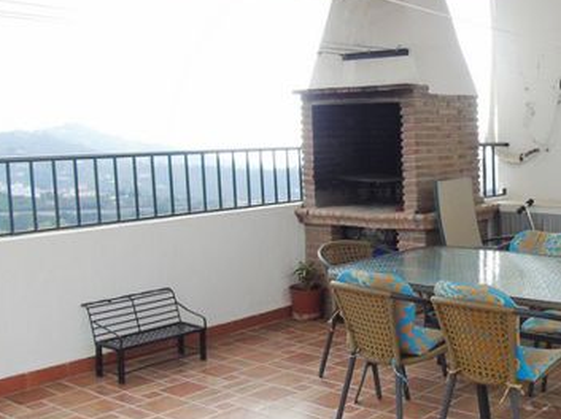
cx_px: 473
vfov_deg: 29.0
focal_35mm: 50
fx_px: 809
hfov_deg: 36.5
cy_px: 194
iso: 80
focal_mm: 4.4
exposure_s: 1/320
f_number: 3.4
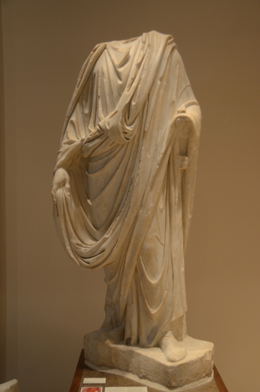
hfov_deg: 30.7
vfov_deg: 45.0
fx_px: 473
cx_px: 130
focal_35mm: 44
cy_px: 196
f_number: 4
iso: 500
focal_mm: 29
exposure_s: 1/8
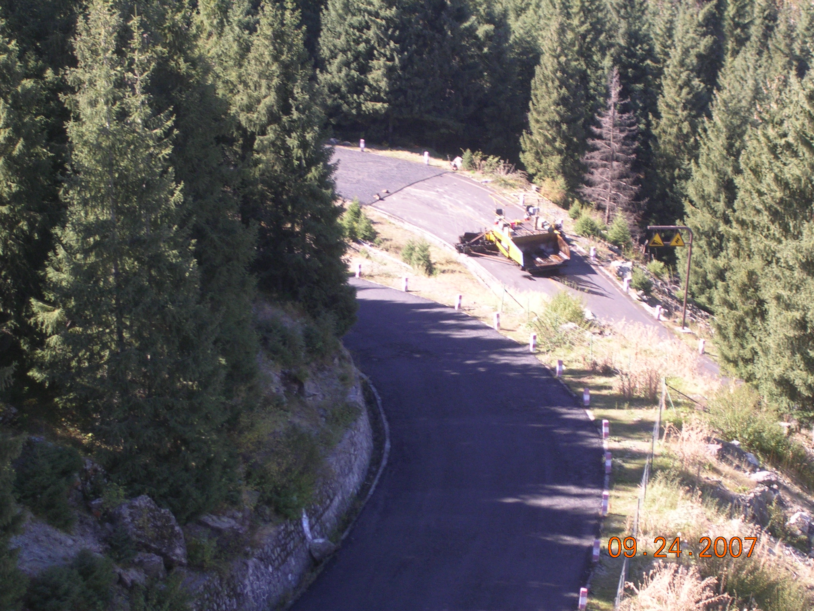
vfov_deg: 12.9
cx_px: 407
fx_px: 2704
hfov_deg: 17.1
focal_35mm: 115
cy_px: 306
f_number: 4.9
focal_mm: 17.4
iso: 50
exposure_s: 1/64.2
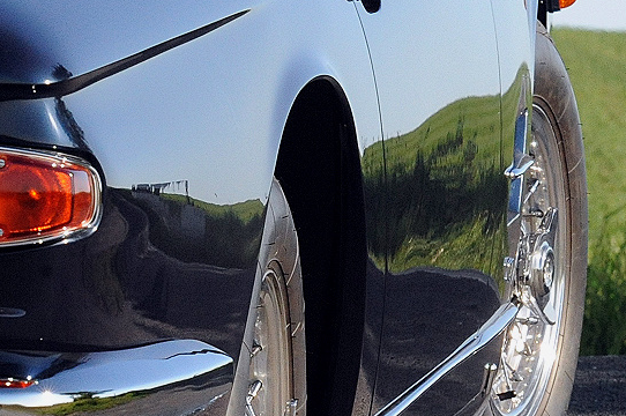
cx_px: 367
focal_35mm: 517
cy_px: 150
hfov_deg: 4.0
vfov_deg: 2.7
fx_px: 8979
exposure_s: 1/500
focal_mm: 140
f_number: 14
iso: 2500
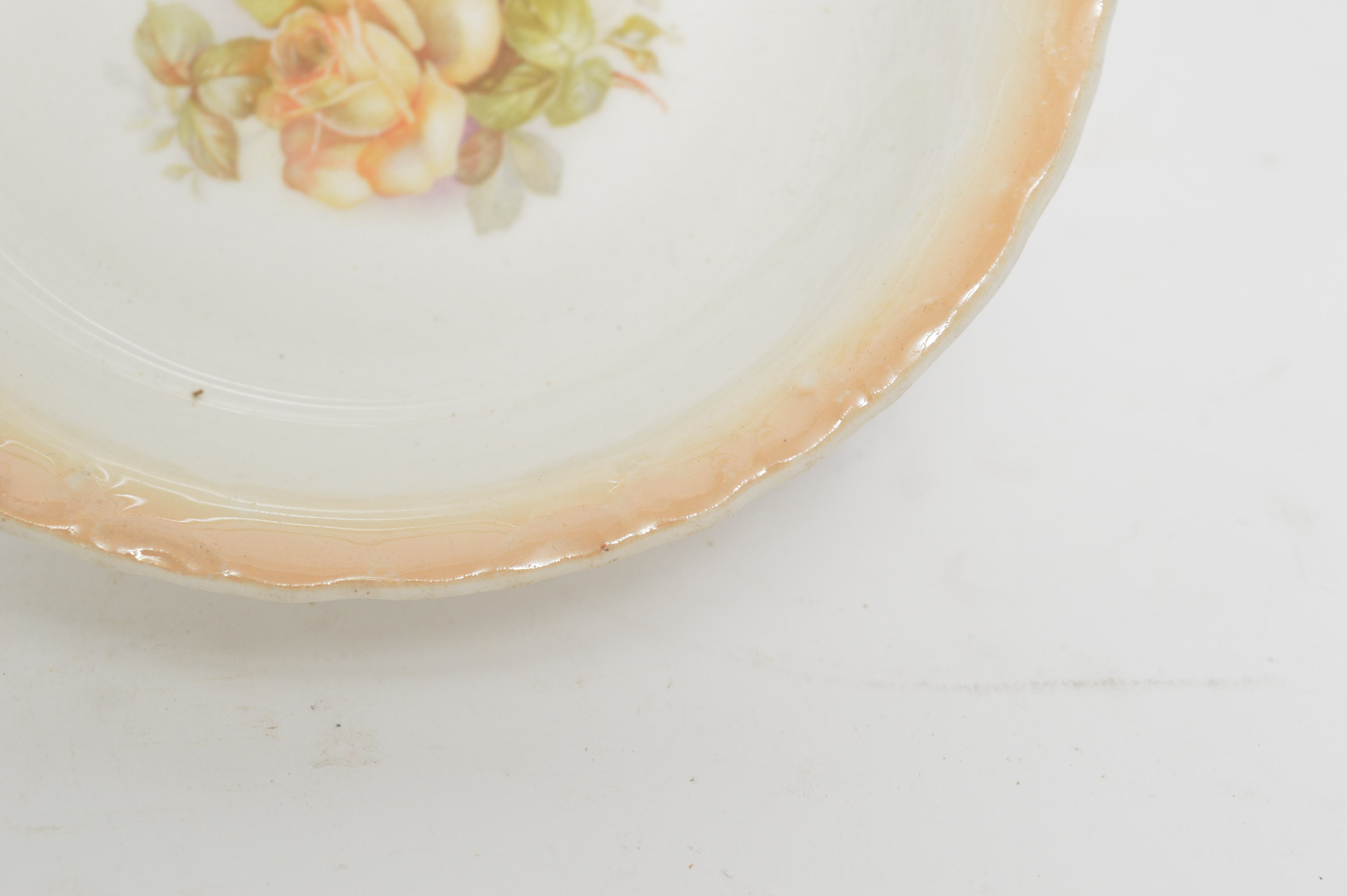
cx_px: 674
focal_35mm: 82
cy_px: 448
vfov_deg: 16.5
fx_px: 3084
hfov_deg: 24.6
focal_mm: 55
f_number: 9
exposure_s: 1/80
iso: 400
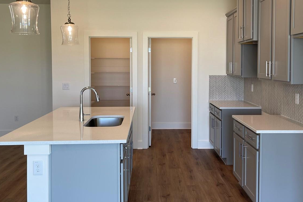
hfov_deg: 51.8
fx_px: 311
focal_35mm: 37
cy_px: 80
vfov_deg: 35.8
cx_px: 166
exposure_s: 1/120
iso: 50
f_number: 1.6
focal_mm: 5.1
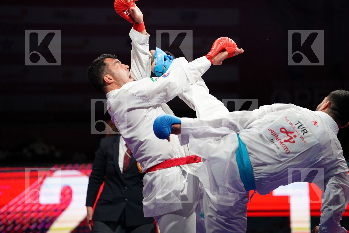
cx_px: 174
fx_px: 1881
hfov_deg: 10.6
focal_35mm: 194
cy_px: 116
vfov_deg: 7.1
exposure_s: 1/1000
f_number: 2.8
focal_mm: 194
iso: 3200
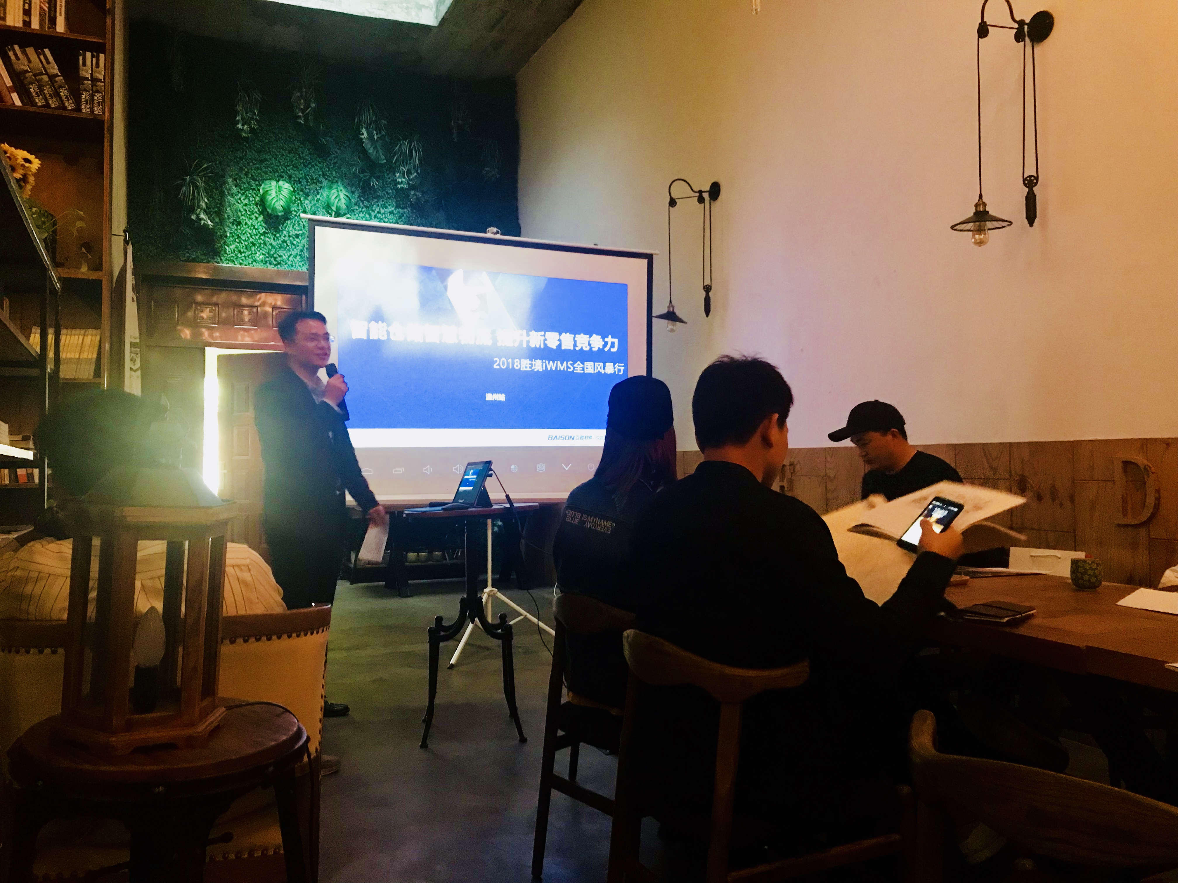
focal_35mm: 28
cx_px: 589
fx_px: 953
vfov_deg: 49.7
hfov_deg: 63.4
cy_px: 442
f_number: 1.8
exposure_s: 1/7
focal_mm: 3.99
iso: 80
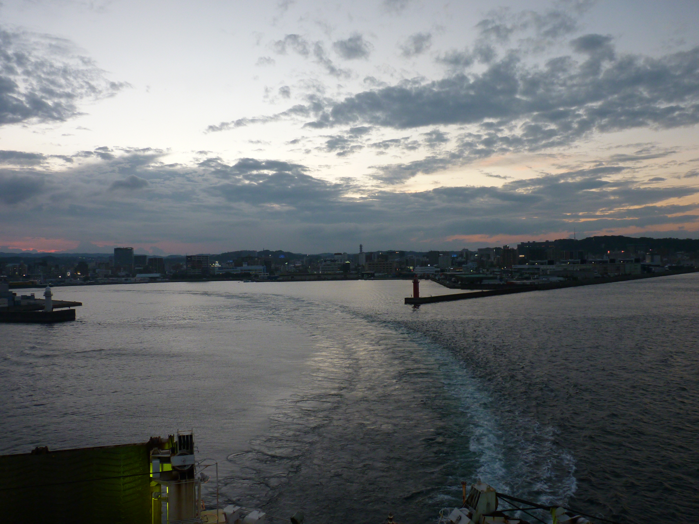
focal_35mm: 27
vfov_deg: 51.4
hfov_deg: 65.3
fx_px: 545
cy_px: 262
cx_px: 350
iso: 160
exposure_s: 1/80
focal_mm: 4.8
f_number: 2.8
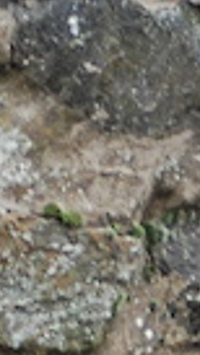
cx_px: 974
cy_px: 451
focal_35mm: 640
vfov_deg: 3.4
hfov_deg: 1.9
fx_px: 6038
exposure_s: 1/80
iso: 800
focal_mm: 70
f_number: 4
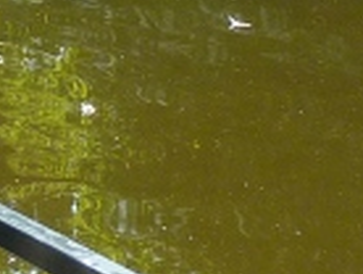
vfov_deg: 5.1
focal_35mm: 274
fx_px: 2878
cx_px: -592
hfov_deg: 6.7
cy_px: -553
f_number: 4
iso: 80
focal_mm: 6.1
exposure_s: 1/250
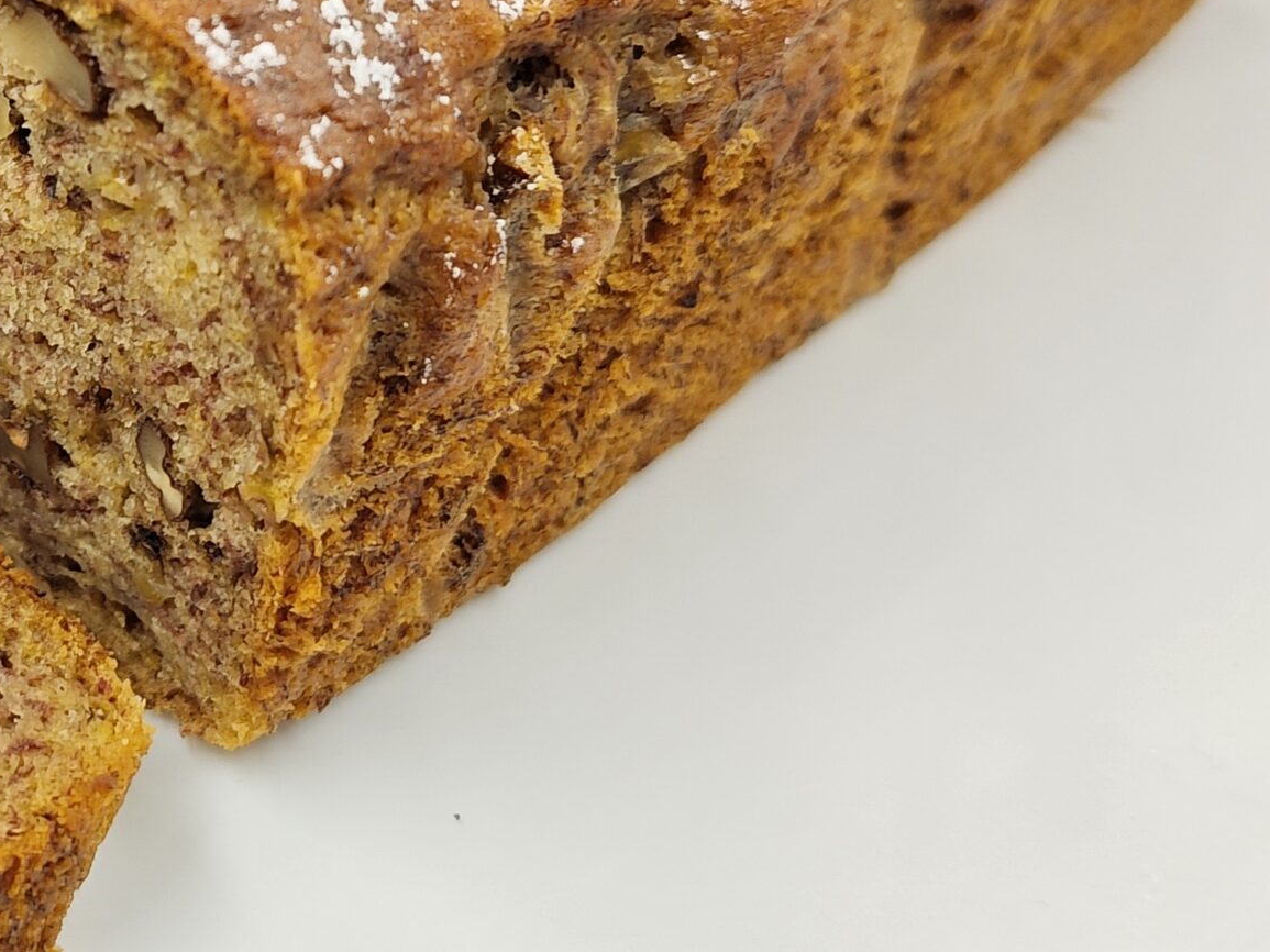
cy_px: 257
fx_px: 1871
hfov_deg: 33.7
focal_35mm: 51
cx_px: -48
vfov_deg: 28.2
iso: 50
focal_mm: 6.55
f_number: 1.6
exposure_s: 1/157
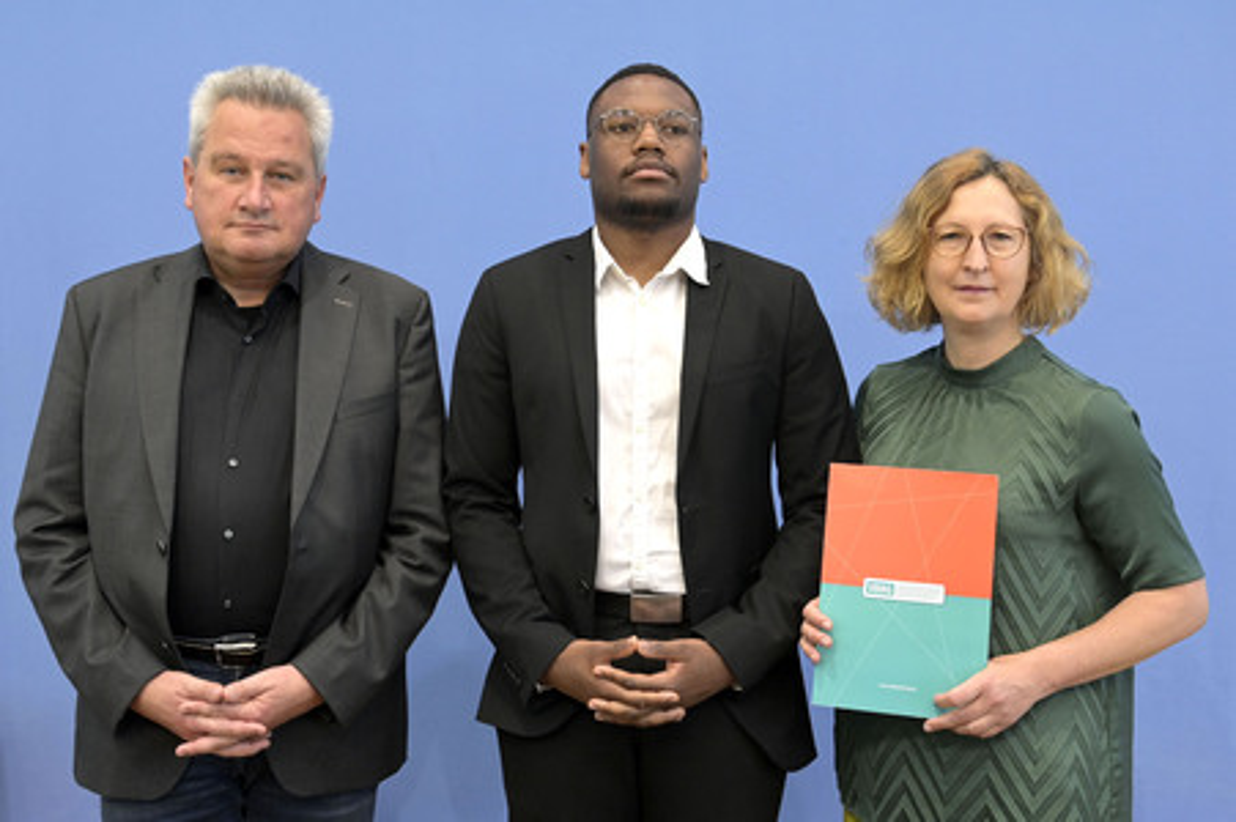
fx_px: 1304
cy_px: 411
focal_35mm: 38
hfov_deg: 50.7
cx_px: 618
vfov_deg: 35.0
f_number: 5
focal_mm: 38
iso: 3200
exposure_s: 1/320
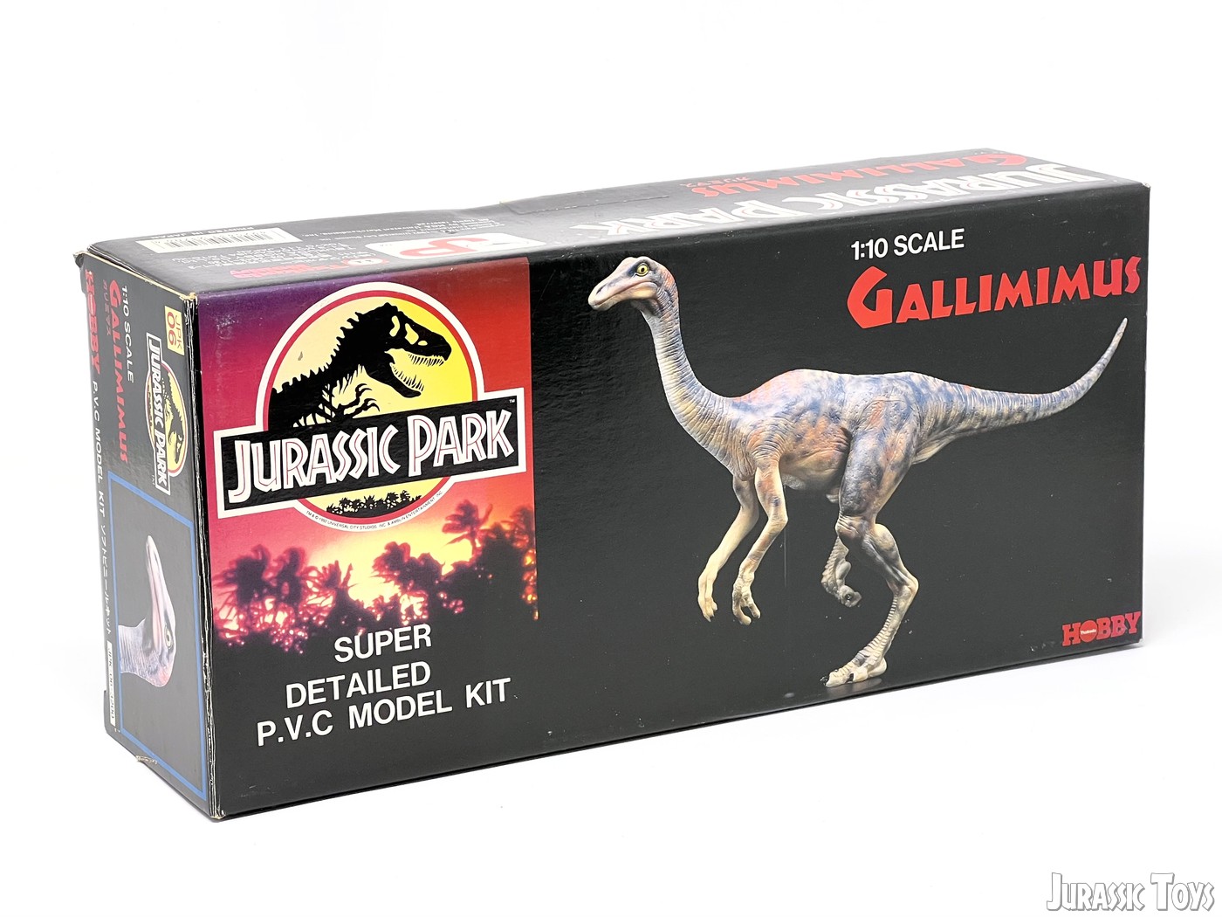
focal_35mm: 77
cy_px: 458
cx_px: 611
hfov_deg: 25.3
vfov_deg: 19.1
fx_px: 2718
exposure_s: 1/99
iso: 80
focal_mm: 9
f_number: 2.8
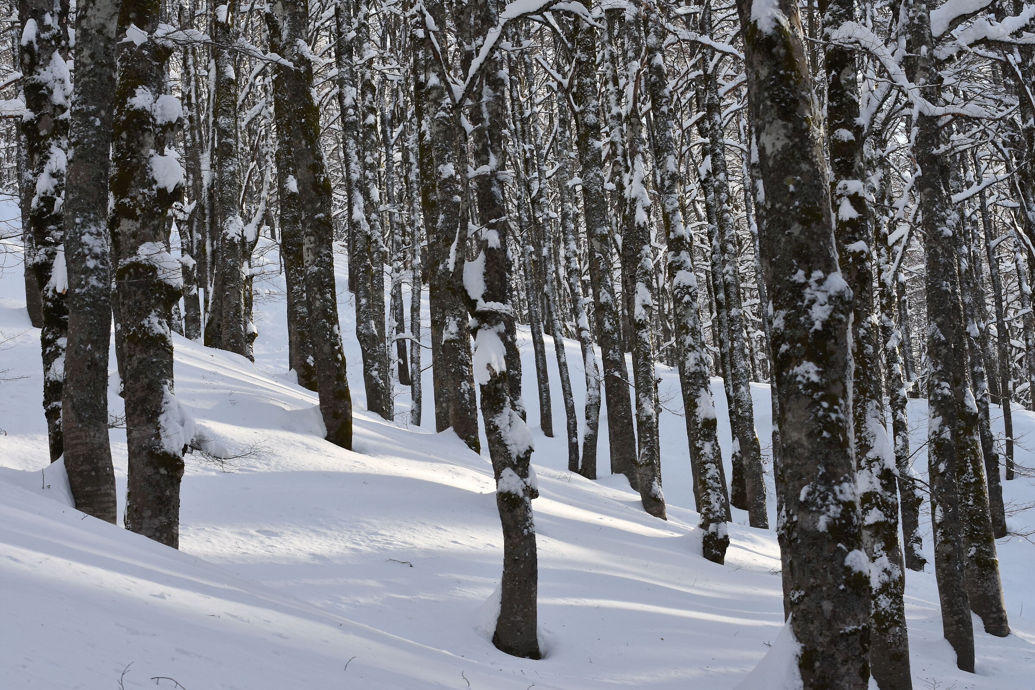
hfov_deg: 19.5
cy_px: 345
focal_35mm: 105
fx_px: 3019
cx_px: 518
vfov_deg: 13.0
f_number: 8
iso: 100
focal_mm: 70
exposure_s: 1/60
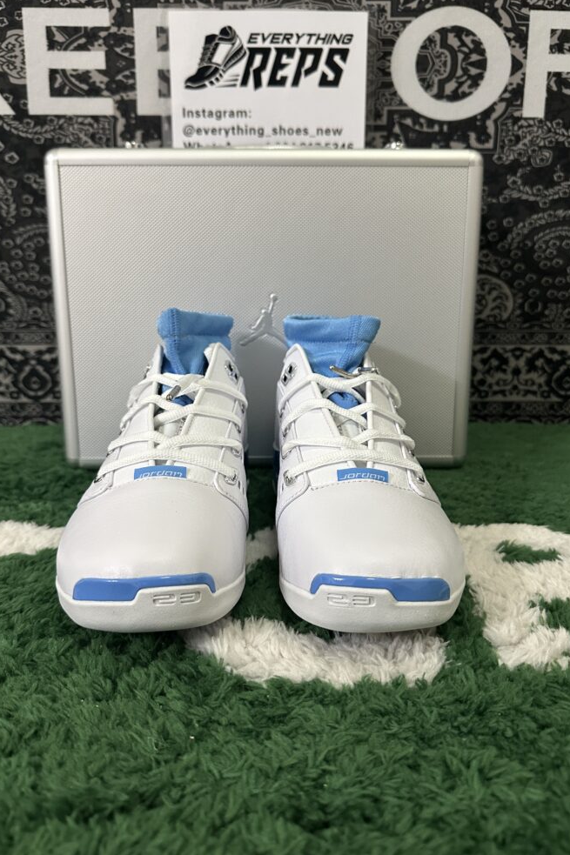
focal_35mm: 26
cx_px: 287
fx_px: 618
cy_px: 412
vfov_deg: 69.4
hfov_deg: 49.5
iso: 400
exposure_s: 1/50
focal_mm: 6.86
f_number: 1.78
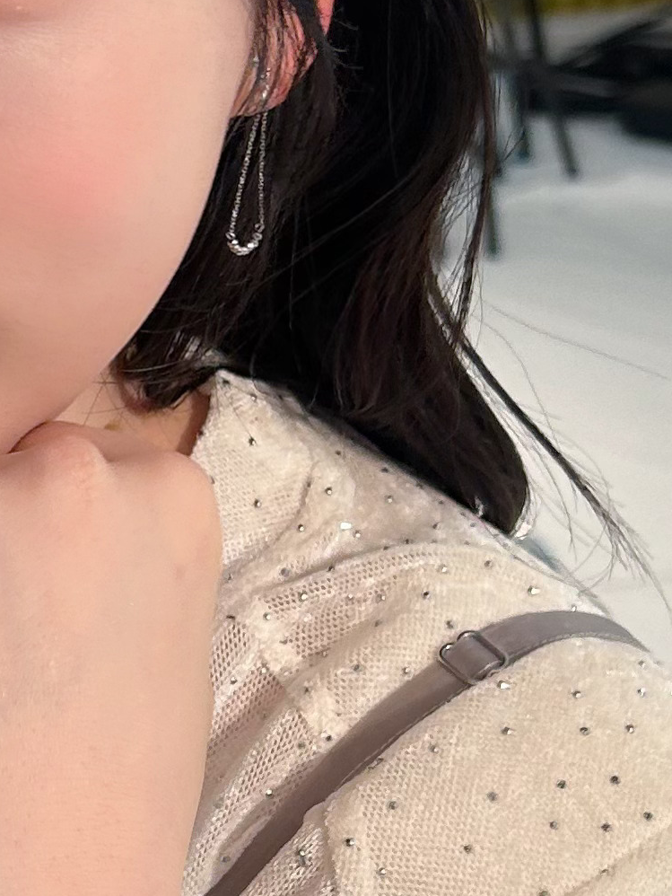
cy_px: 562
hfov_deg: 13.5
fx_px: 2717
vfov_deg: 18.7
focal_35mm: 105
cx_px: -261
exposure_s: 1/50
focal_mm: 5.7
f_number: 1.5
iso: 100
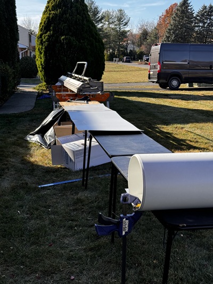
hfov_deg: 30.3
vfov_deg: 39.6
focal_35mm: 48
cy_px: 142
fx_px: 394
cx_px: 106
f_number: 1.78
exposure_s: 1/1043
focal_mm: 6.76
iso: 64
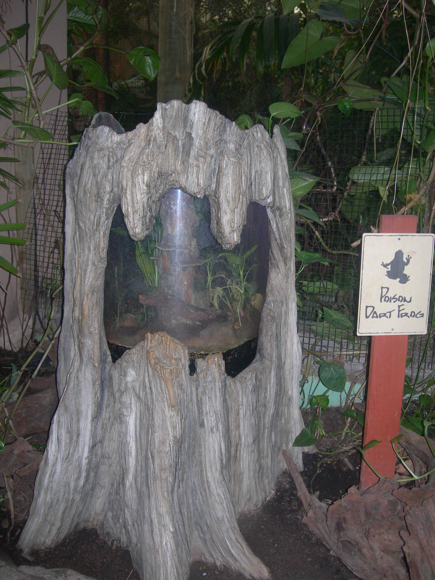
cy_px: 290
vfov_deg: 49.0
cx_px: 218
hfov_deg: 37.7
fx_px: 637
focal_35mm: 38
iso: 139
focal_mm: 7.8
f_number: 2.8
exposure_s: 1/60.1
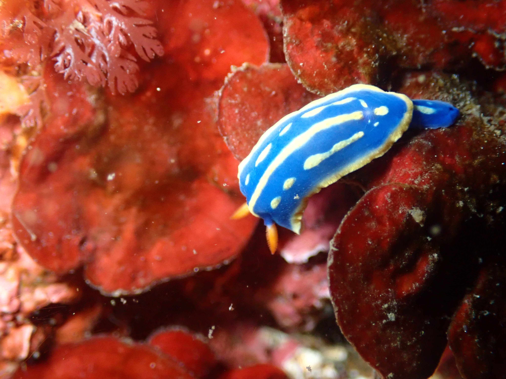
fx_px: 731
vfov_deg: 29.1
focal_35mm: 50
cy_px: 190
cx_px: 253
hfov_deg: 38.2
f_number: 9
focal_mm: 9.01
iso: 800
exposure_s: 1/50
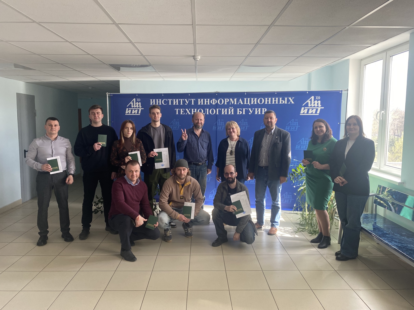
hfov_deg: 67.3
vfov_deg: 53.1
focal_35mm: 26
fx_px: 311
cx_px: 207
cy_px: 155
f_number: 1.8
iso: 80
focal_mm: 4.25
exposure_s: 1/121
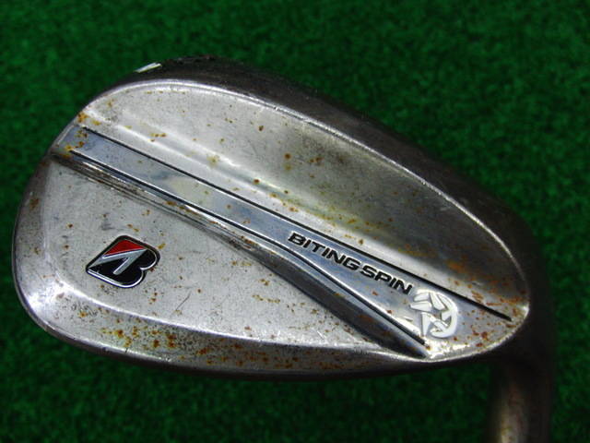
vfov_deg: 38.7
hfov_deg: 50.1
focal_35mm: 37
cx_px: 295
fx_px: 631
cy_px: 222
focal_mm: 6.42
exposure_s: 1/80
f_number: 3.6
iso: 320
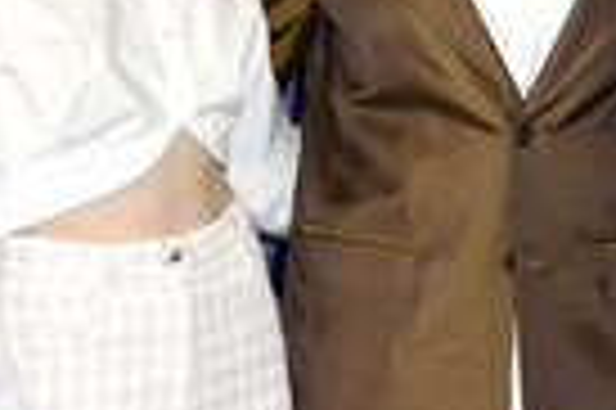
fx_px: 3093
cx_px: 492
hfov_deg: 11.3
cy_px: 72
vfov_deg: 7.6
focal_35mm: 181
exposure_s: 1/200
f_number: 5.6
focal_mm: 55
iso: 320
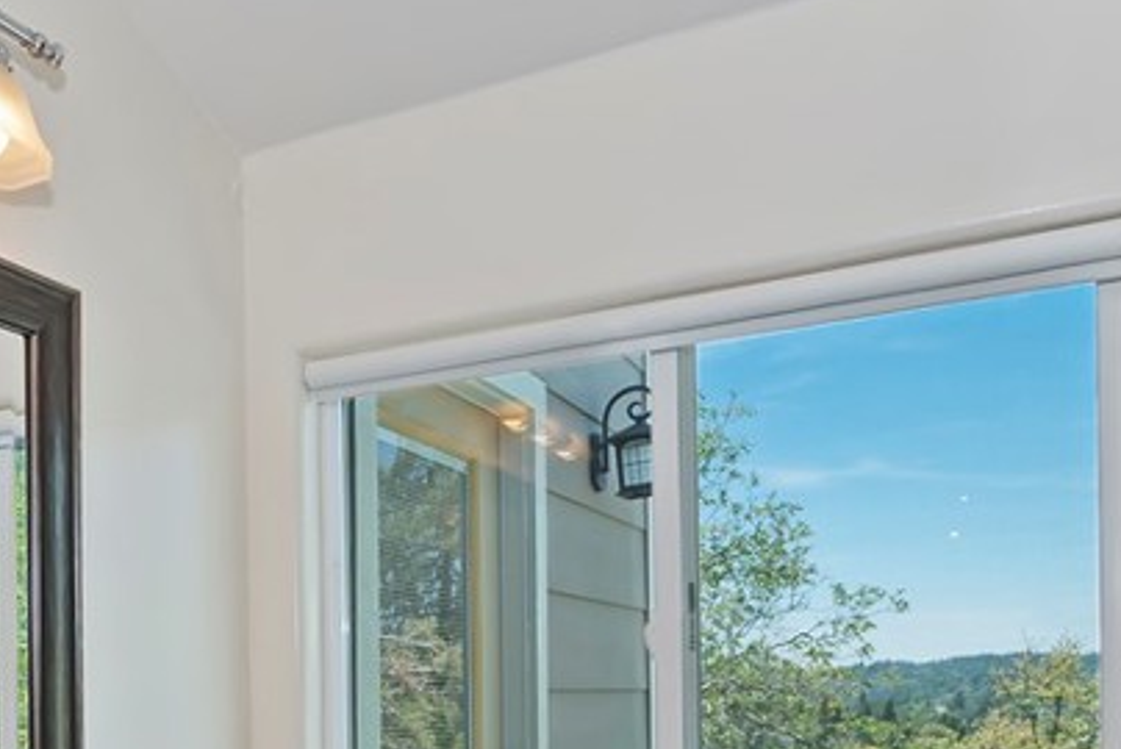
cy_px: 709
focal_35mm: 38
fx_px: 1184
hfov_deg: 49.5
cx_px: 344
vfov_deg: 32.9
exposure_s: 1/30
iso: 180
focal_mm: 10
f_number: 8
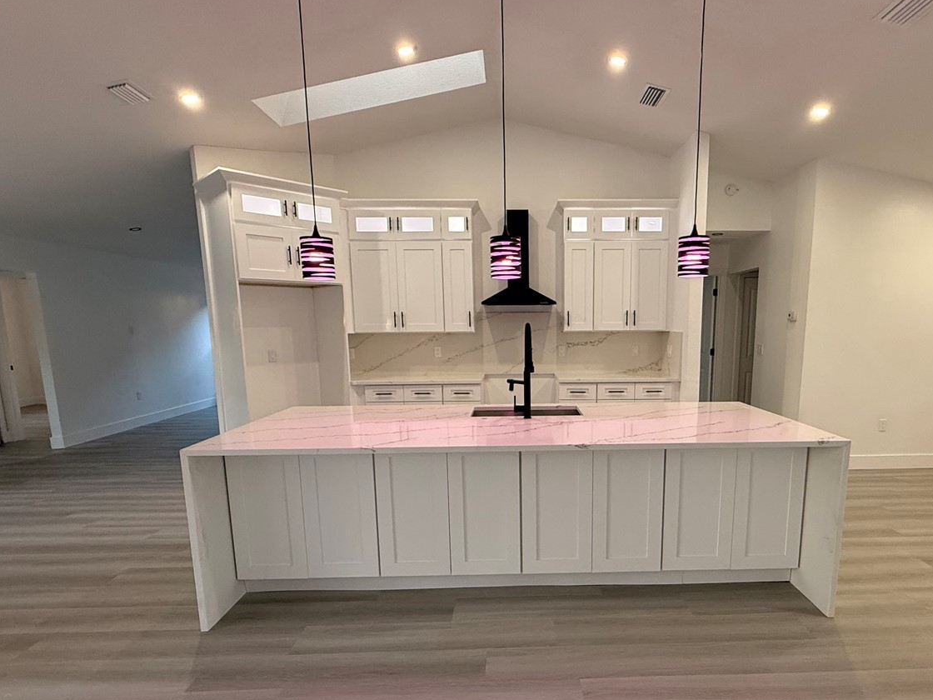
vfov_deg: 65.5
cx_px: 532
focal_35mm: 20
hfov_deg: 81.3
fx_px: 539
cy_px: 409
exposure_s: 1/120
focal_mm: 2.22
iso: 400
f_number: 2.2
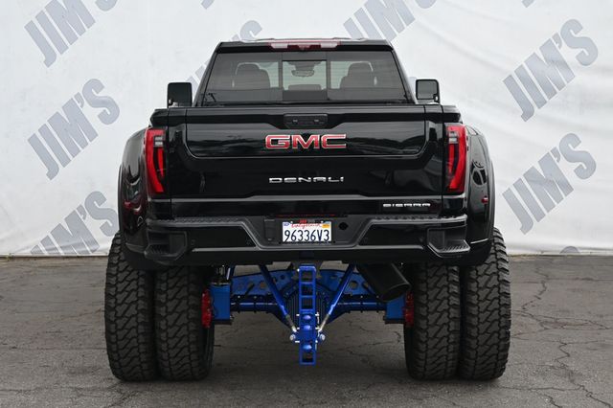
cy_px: 204
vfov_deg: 21.1
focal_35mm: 64
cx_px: 306
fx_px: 1098
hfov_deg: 31.2
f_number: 6
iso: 320
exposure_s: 1/250
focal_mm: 43
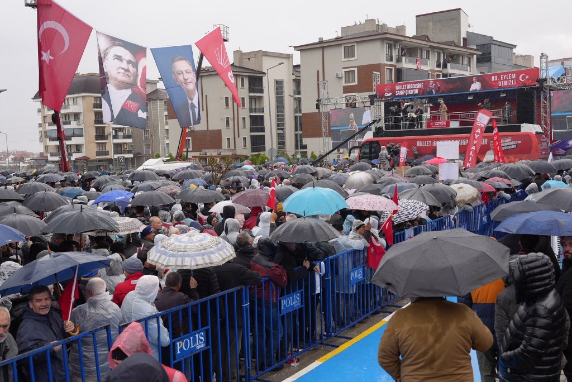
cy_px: 191
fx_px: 620
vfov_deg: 34.3
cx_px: 286
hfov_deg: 49.5
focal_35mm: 39
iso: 100
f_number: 4
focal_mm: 26.3
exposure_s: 1/250
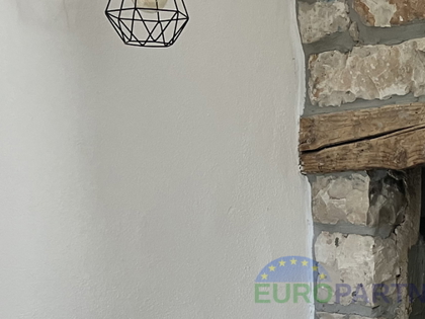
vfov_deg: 18.2
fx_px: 982
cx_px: 360
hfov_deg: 23.9
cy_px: 280
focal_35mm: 80
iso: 80
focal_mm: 3.99
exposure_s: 1/80
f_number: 1.8
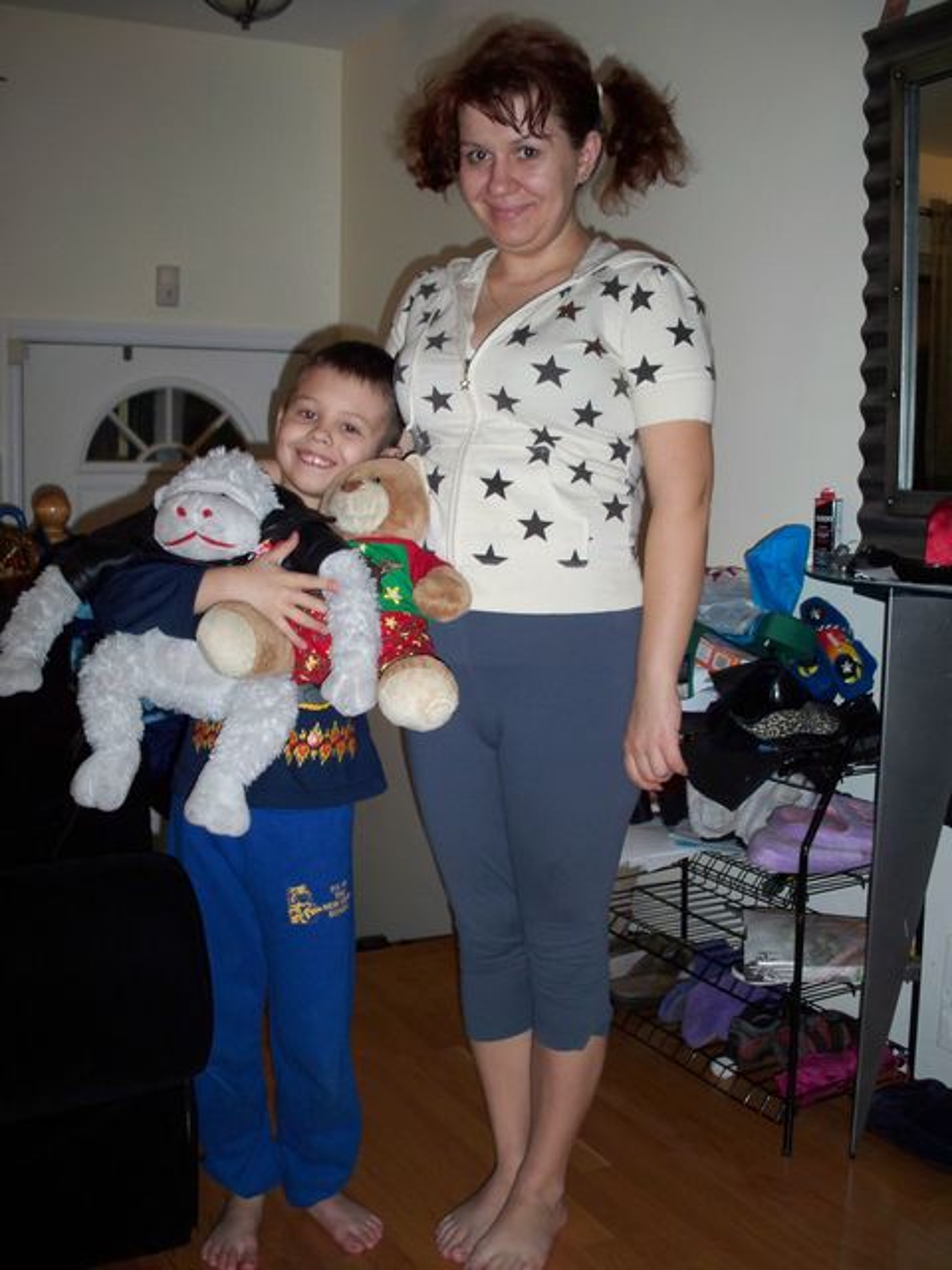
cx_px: 476
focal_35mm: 37
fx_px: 1357
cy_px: 635
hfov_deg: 38.7
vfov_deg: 50.1
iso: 200
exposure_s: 1/30
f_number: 3.4
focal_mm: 7.9
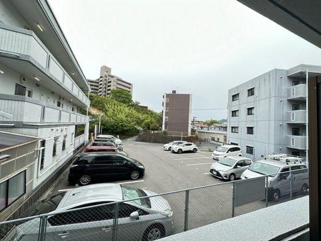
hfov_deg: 102.1
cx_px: 160
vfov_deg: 85.7
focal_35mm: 14
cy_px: 120
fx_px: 130
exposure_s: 1/152
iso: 40
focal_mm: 2.22
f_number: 2.2
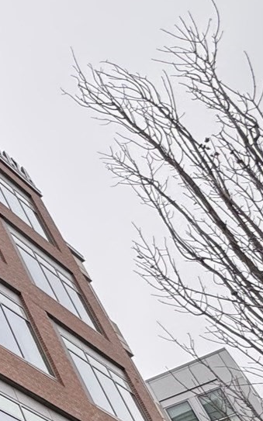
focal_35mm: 56
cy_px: 448
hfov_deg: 14.4
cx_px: -379
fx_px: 643
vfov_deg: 32.5
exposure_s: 1/293
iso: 40
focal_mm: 2.22
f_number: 2.2
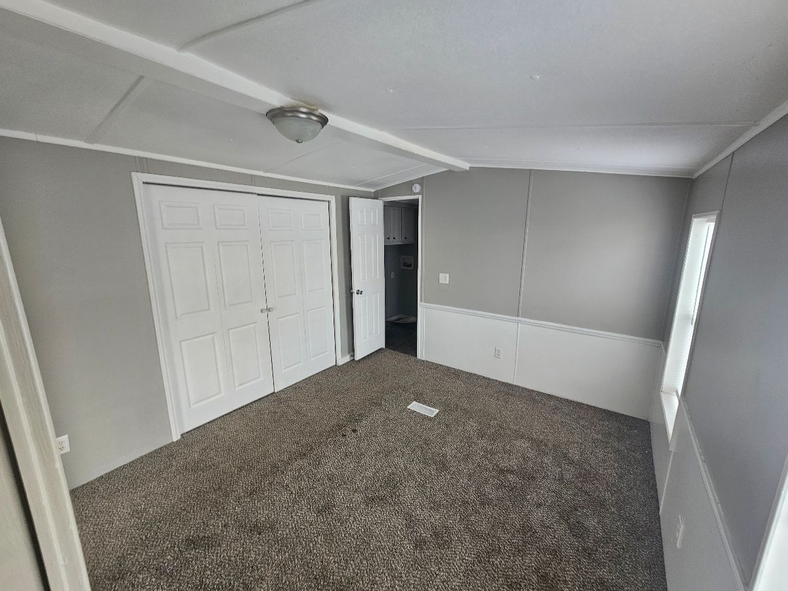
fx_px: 296
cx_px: 394
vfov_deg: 89.9
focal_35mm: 13
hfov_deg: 106.2
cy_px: 296
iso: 100
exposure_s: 1/60
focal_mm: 2.2
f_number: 2.2
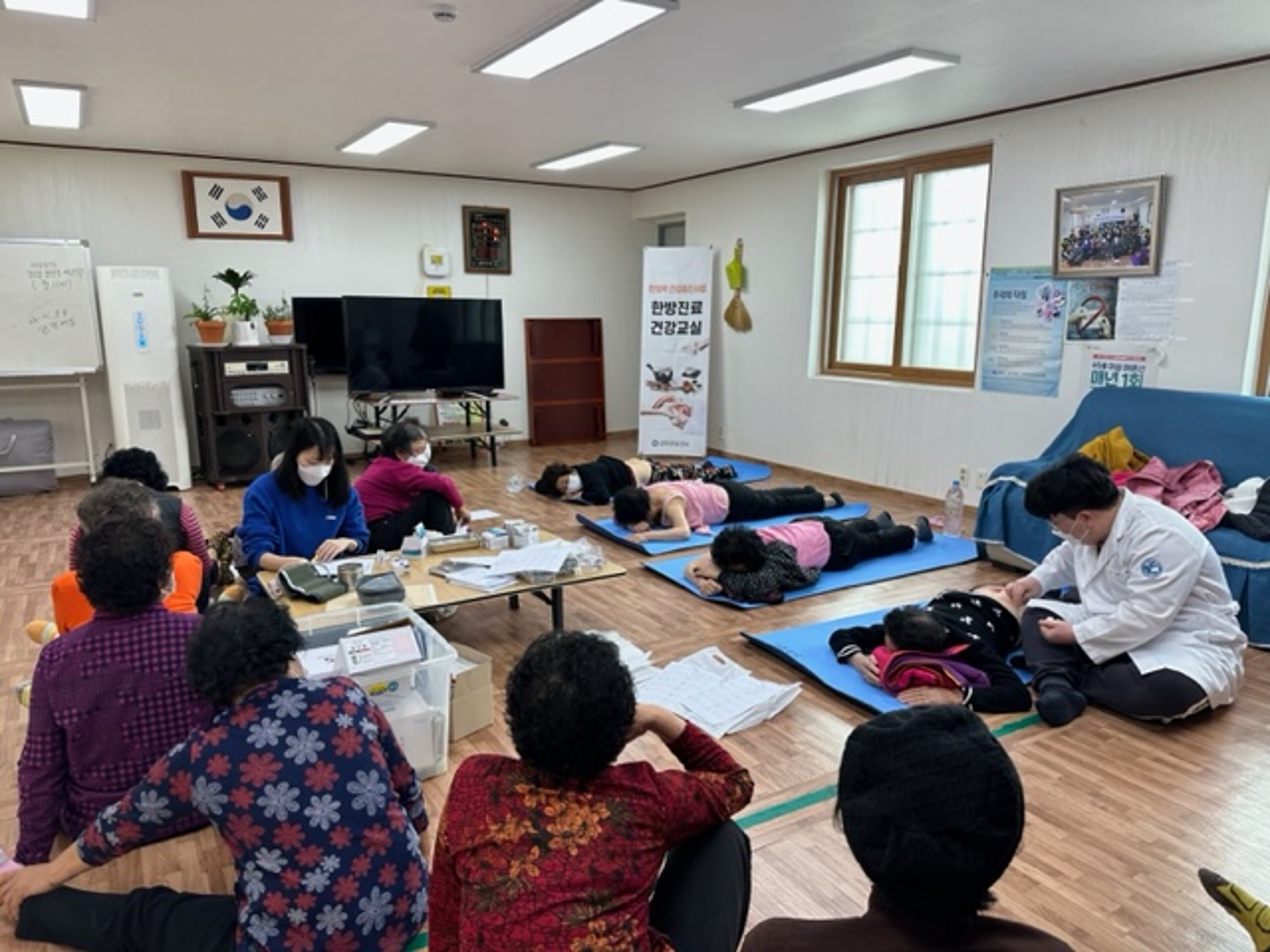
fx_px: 881
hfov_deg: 71.6
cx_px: 635
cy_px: 476
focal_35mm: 24
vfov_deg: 56.8
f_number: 1.78
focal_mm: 6.86
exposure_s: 1/120
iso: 100
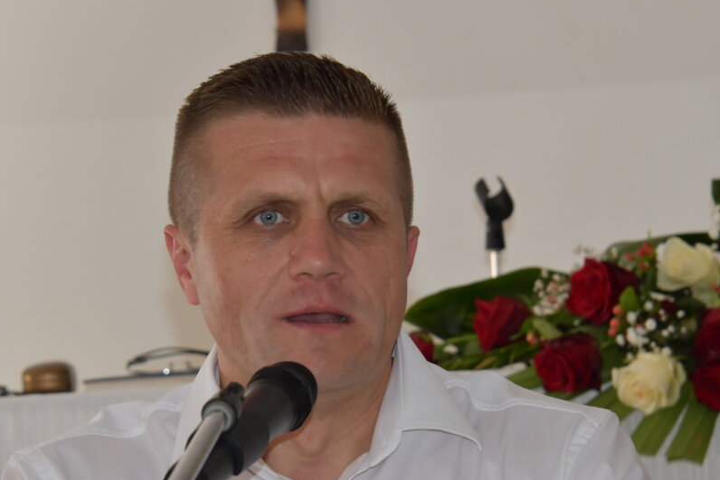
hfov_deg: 10.6
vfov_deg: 7.1
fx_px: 3860
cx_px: 268
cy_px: 257
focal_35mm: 193
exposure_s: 1/250
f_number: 8
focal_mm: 100
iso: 1250
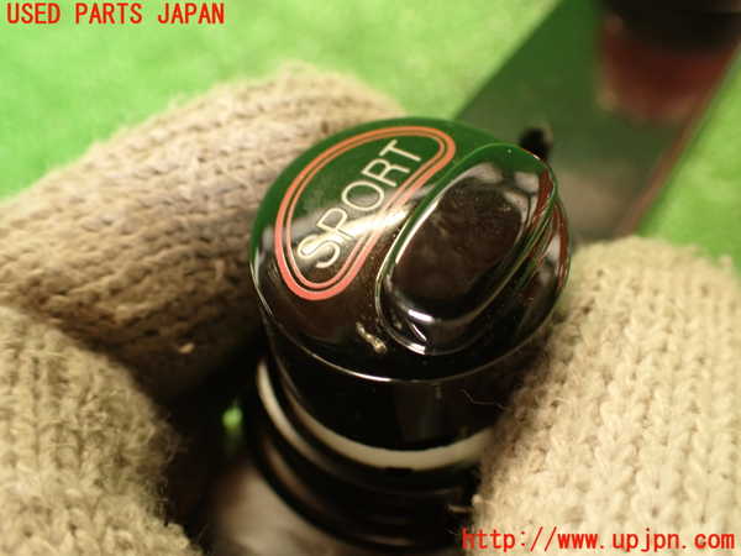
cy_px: 278
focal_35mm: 32
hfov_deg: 56.8
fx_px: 685
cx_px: 370
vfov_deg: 44.2
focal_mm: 5.79
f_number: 2.4
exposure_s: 1/30
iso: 250
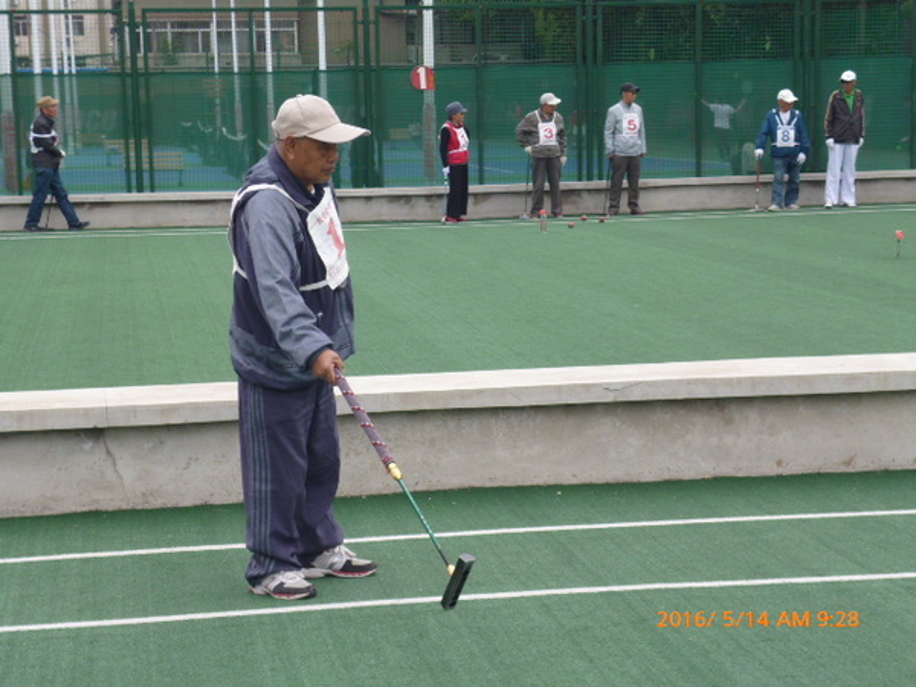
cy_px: 344
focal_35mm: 78
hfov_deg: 25.0
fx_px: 2064
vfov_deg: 18.9
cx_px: 458
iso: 100
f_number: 4.9
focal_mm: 13.9
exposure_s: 1/100
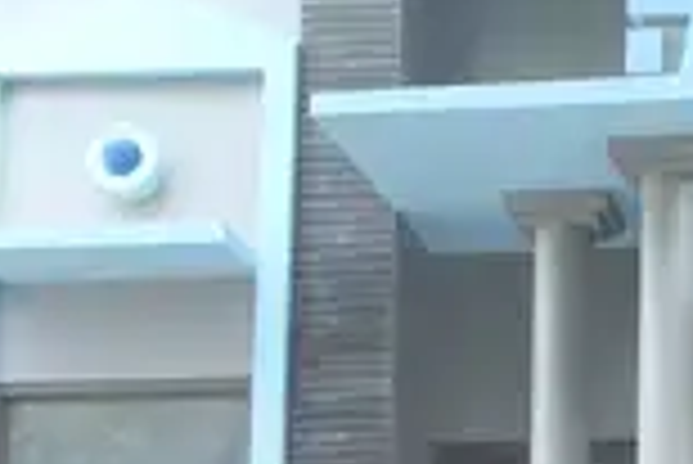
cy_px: 608
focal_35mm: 113
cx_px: 842
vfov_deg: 11.8
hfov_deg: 17.2
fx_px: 2177
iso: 800
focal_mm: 19.6
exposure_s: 1/30
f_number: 8
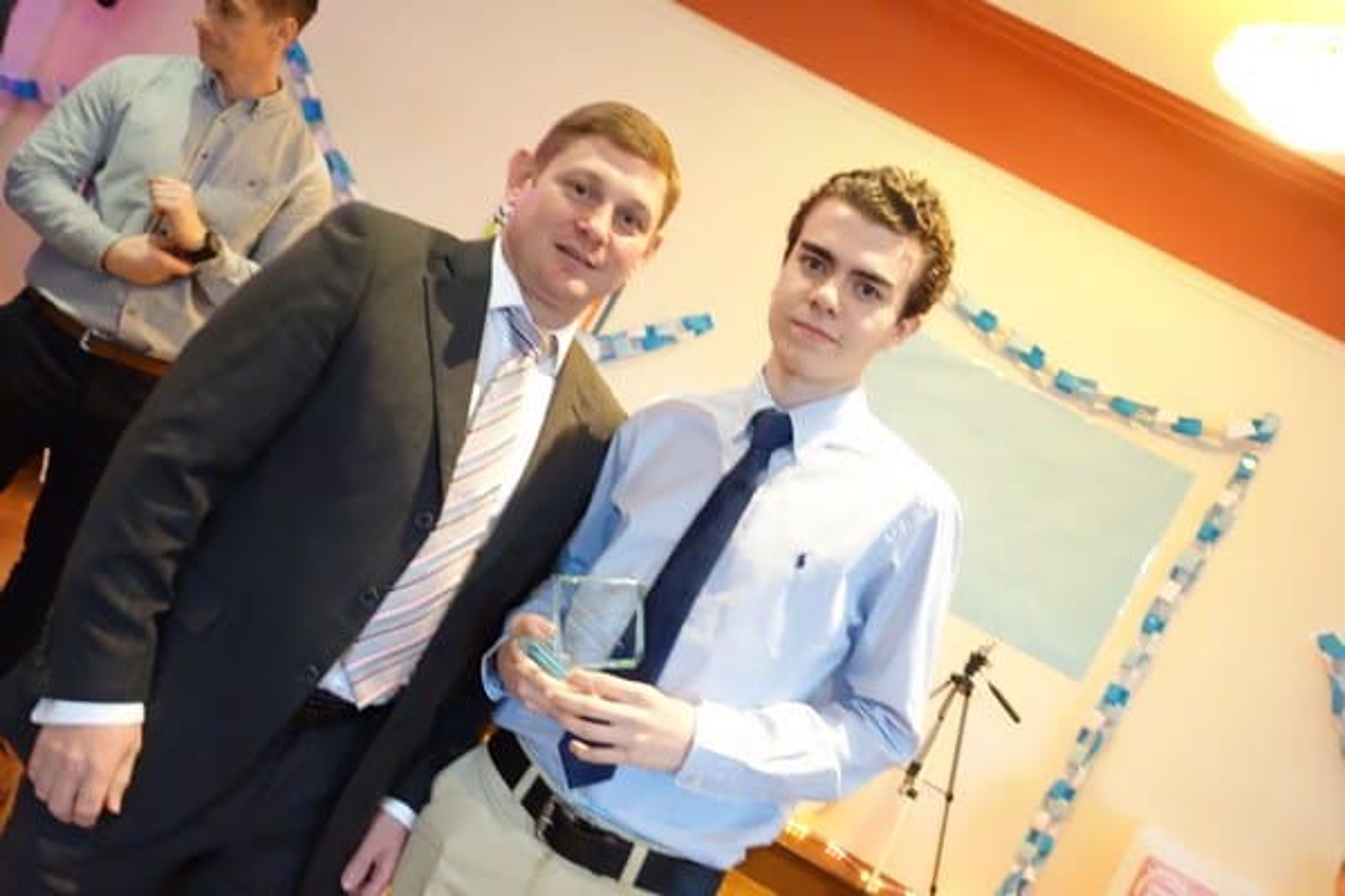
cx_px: 672
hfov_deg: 57.2
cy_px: 448
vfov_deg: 40.0
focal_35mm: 33
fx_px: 1233
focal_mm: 12.18
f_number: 2.5
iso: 3200
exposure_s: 1/15
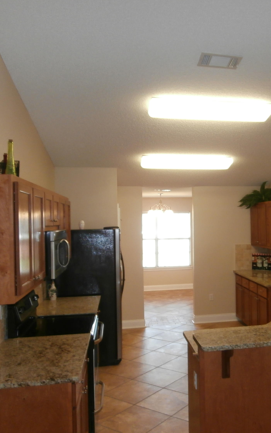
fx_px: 402
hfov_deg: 36.3
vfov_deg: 56.7
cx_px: 206
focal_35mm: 34
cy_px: 216
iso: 200
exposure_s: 1/30
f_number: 3
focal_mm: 4.2
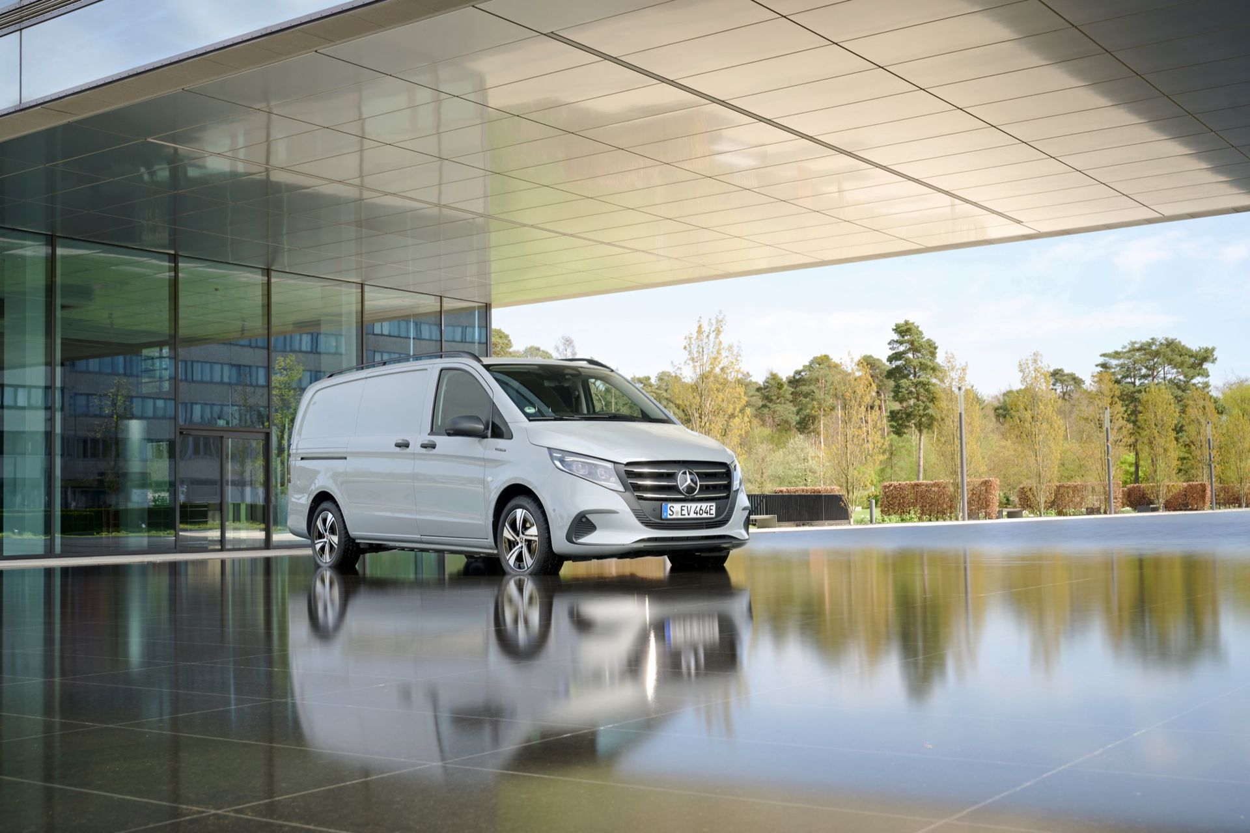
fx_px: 1458
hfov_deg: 46.4
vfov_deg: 31.9
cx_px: 625
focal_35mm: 42
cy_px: 416
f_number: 8
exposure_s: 30
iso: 160
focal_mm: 42
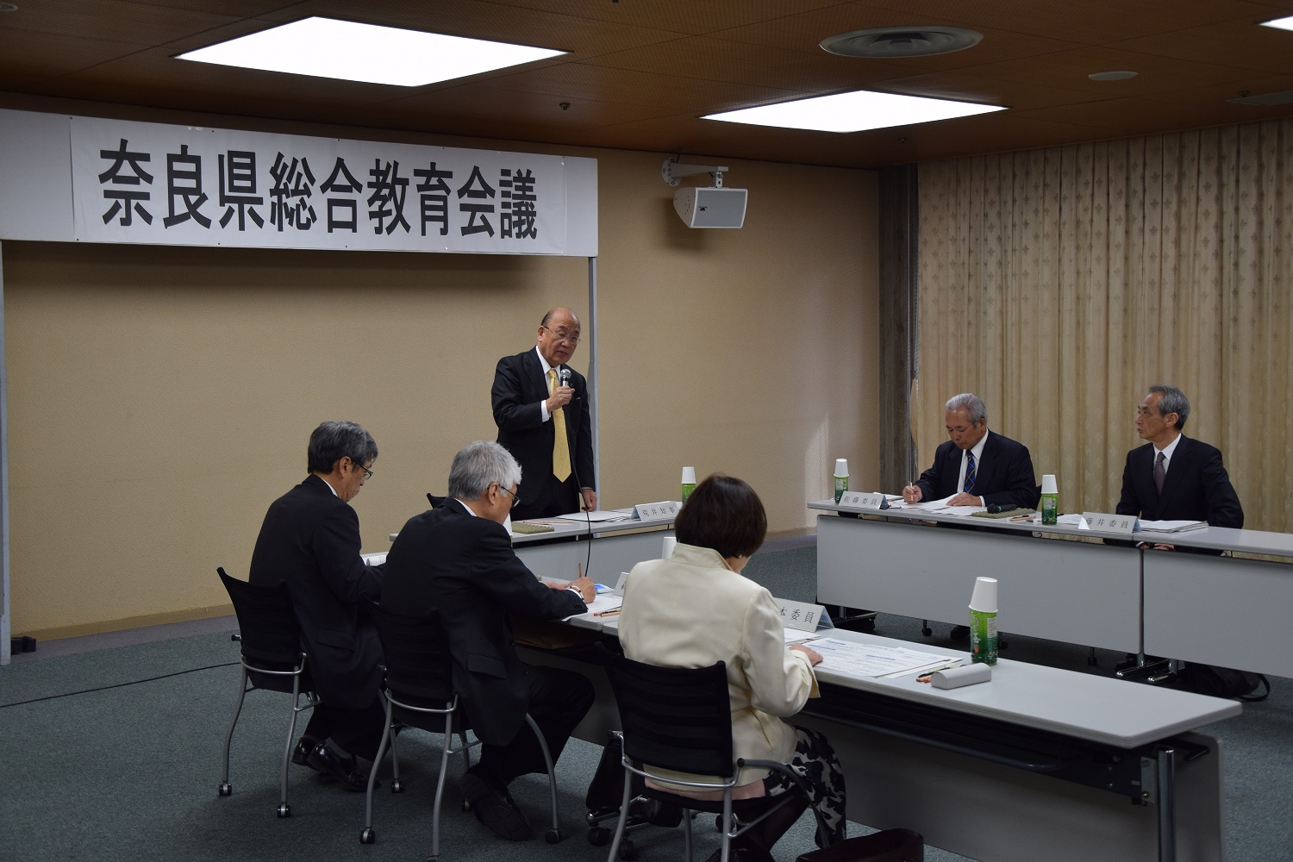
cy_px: 431
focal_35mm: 45
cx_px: 646
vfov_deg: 29.9
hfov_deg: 43.6
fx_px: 1616
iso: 400
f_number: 5
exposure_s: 1/100
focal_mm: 30
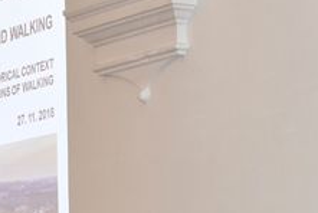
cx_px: 148
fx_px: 2087
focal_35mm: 236
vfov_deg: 5.8
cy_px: 137
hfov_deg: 8.7
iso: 360
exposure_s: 1/60
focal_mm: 34
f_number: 4.5
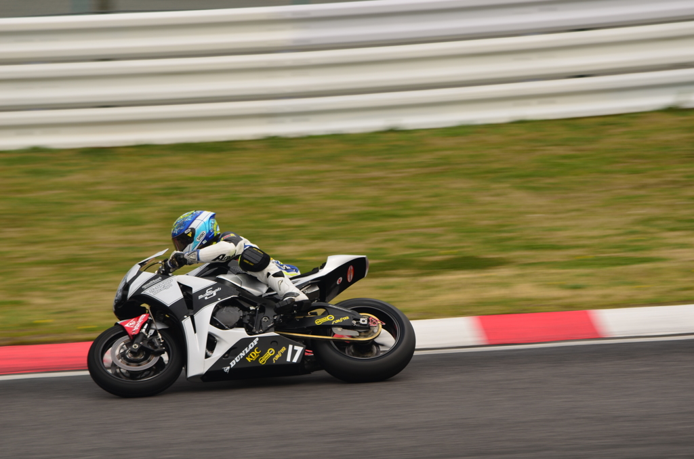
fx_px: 8656
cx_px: 347
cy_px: 230
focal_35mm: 450
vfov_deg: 3.0
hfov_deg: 4.6
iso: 100
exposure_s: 1/250
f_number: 9
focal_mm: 300
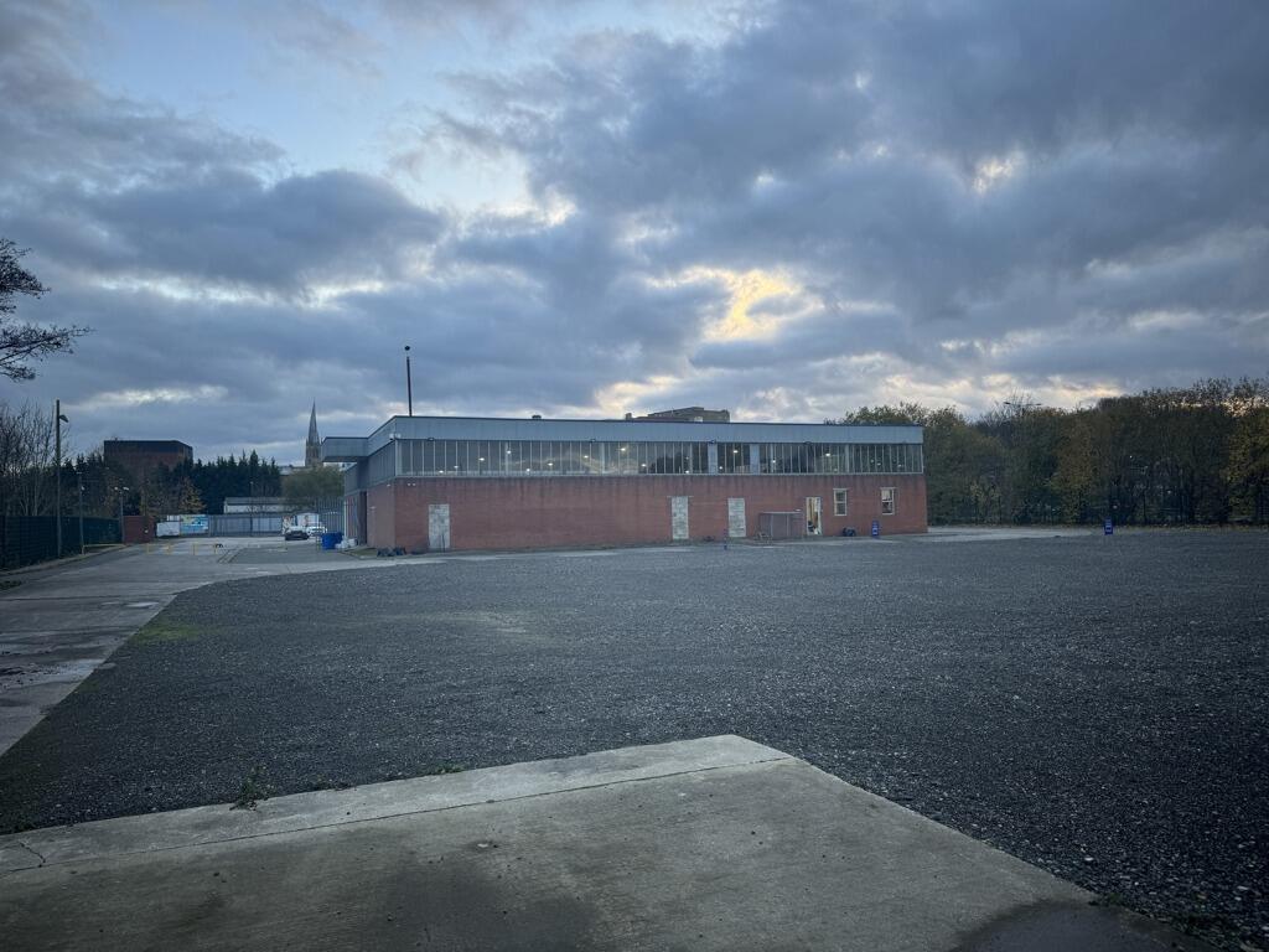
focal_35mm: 24
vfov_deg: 56.8
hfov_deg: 71.6
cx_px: 634
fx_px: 880
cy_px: 476
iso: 64
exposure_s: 1/154
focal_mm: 6.86
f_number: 1.78
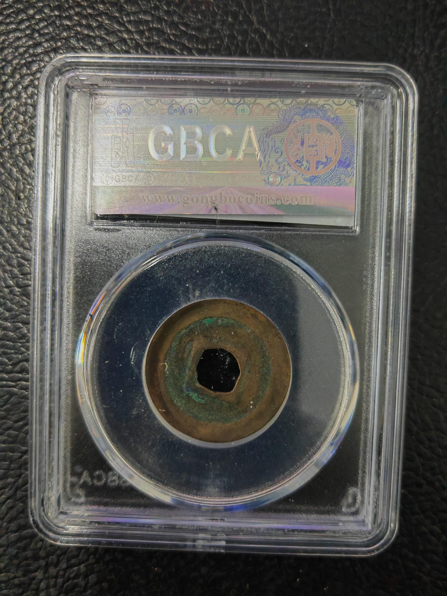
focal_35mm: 27
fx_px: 465
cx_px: 224
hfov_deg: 51.4
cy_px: 298
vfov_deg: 65.3
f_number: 1.8
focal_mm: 5.53
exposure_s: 1/100
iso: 1000
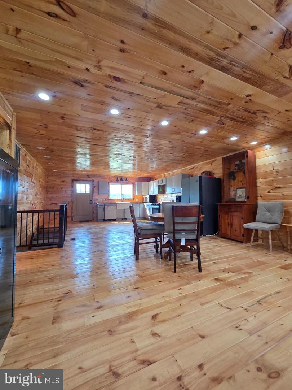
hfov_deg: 89.9
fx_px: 146
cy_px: 195
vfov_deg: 106.2
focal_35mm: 13
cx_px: 146
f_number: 2.2
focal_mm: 2.2
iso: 200
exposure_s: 1/120
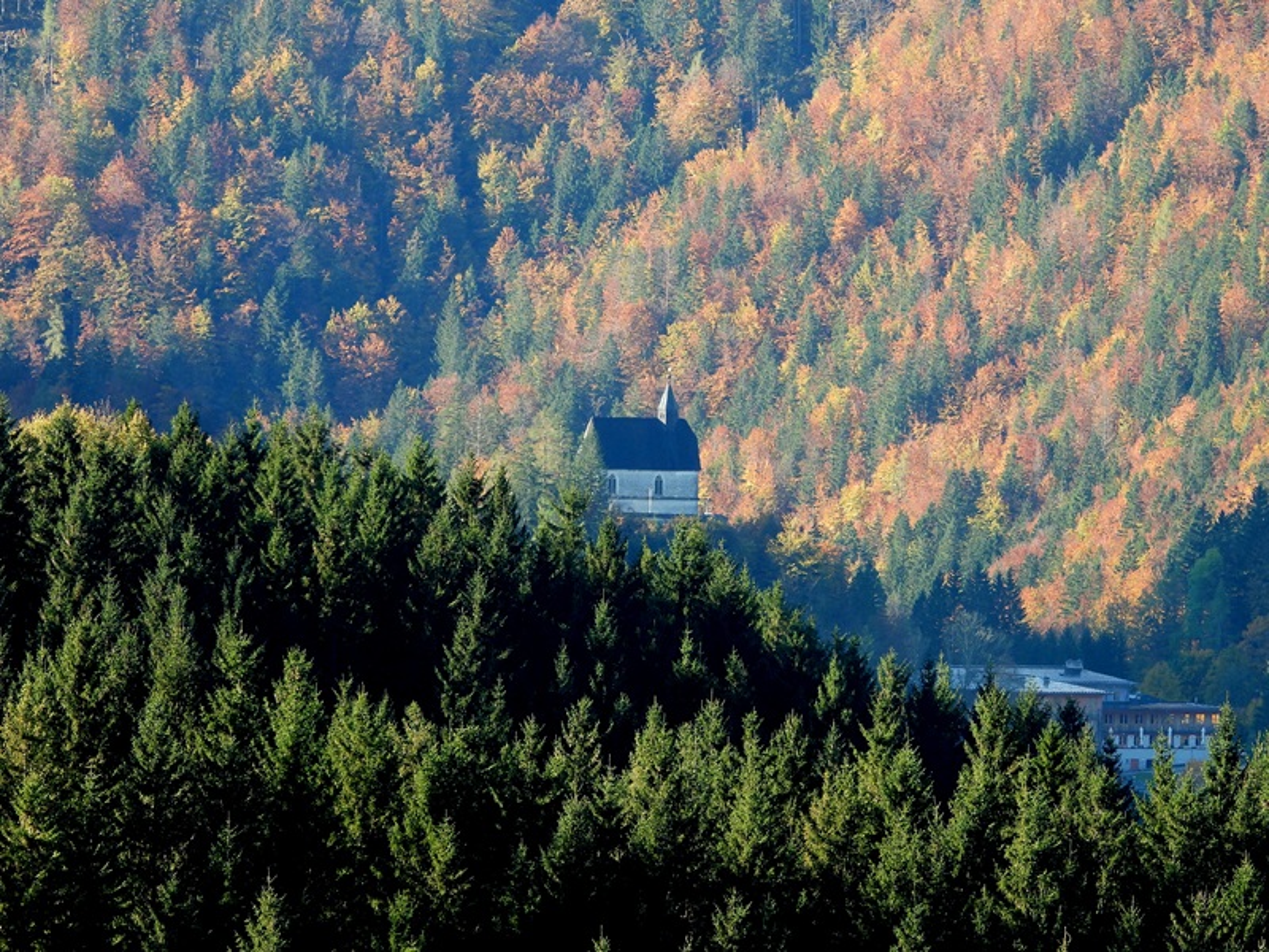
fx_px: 13931
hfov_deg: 5.2
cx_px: 634
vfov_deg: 3.9
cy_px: 476
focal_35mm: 380
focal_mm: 67.8
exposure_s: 1/125
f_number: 5
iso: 125
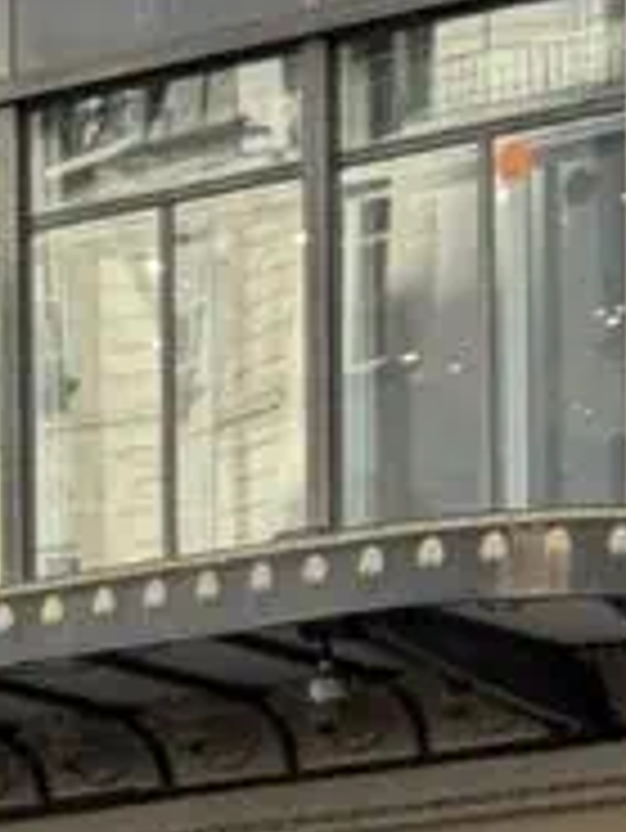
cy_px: 1916
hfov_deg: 6.3
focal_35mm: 232
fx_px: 5588
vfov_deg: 8.0
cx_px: -390
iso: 100
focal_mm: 6.76
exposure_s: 1/240
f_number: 1.78
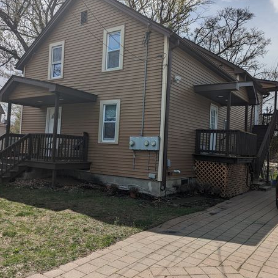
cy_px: 137
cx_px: 139
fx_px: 282
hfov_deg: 52.5
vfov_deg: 52.5
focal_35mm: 31
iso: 32
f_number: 1.85
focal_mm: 6.81
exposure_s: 1/3058
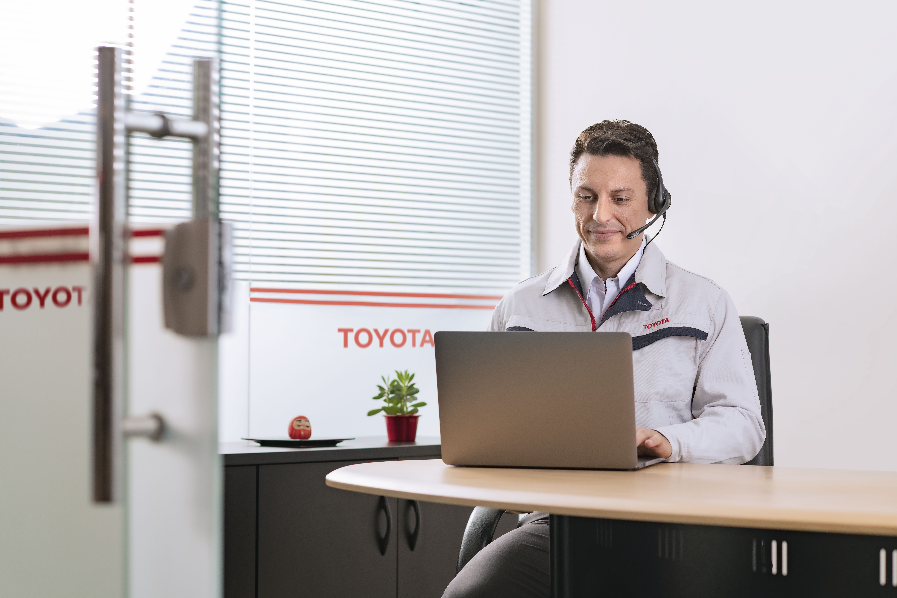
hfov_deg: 23.9
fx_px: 2118
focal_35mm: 85
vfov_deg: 16.1
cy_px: 299
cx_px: 448
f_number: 4.5
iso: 160
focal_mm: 85
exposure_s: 1/125
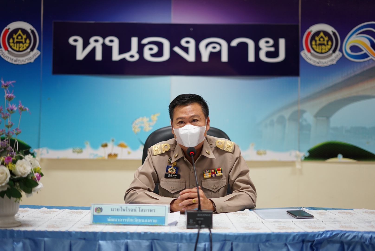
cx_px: 188
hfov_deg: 39.6
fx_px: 521
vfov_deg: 27.0
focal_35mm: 50
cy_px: 126
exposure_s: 1/160
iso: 400
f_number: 1.8
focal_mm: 50
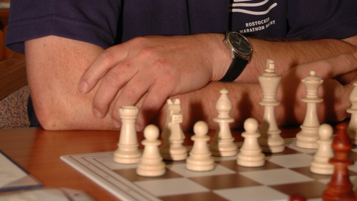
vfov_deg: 11.6
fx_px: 966
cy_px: -37
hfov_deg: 20.9
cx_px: 192
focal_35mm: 102
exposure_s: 1/60
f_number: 5.3
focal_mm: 40
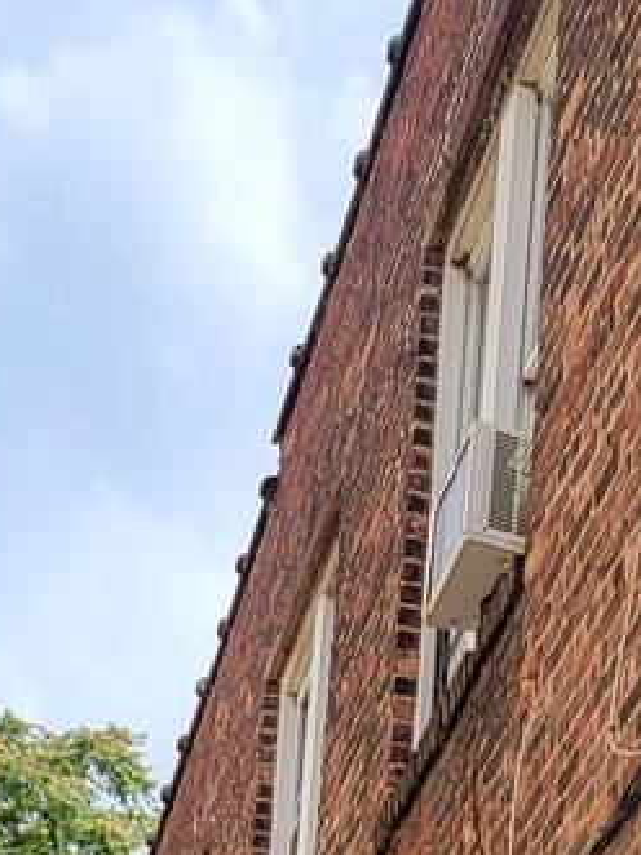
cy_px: 1524
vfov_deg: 14.9
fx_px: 2866
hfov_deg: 12.1
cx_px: 1021
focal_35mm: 116
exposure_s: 1/511
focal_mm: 6.7
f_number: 1.8
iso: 16
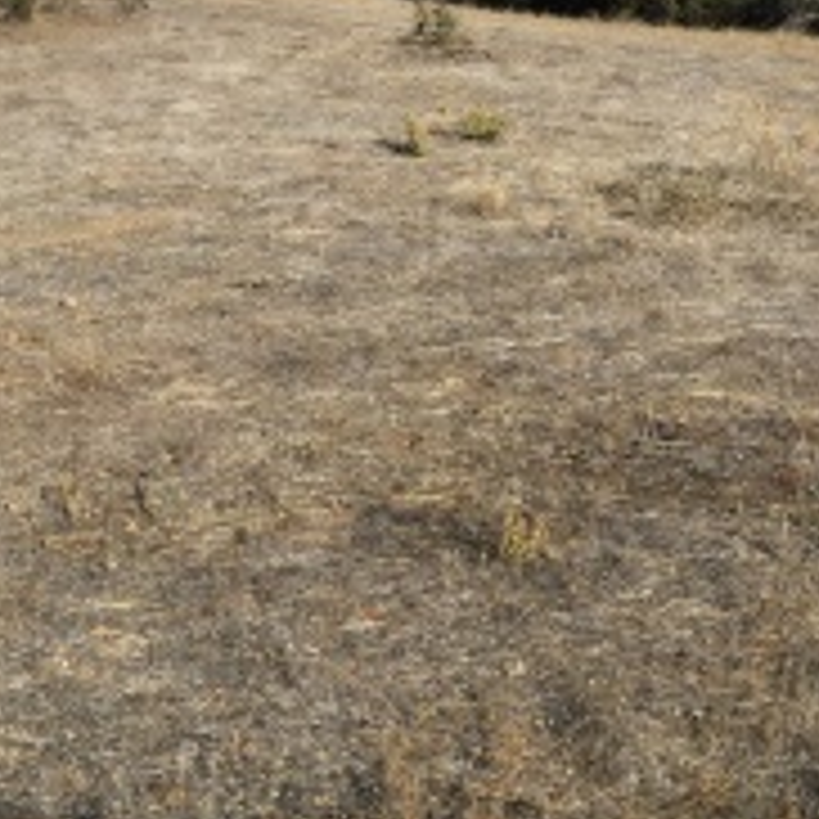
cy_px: 68
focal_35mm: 63
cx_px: 261
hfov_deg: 27.1
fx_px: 1686
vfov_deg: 26.3
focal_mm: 4.15
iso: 32
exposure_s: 1/2198
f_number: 2.2
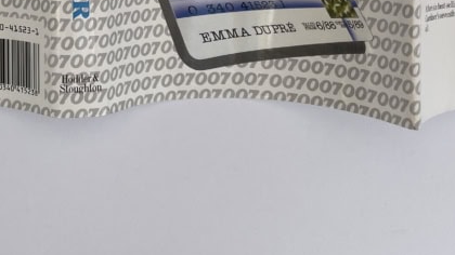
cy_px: -155
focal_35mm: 69
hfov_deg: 29.5
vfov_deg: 15.7
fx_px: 832
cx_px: 61
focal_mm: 4.2
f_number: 1.6
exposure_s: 1/553
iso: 32
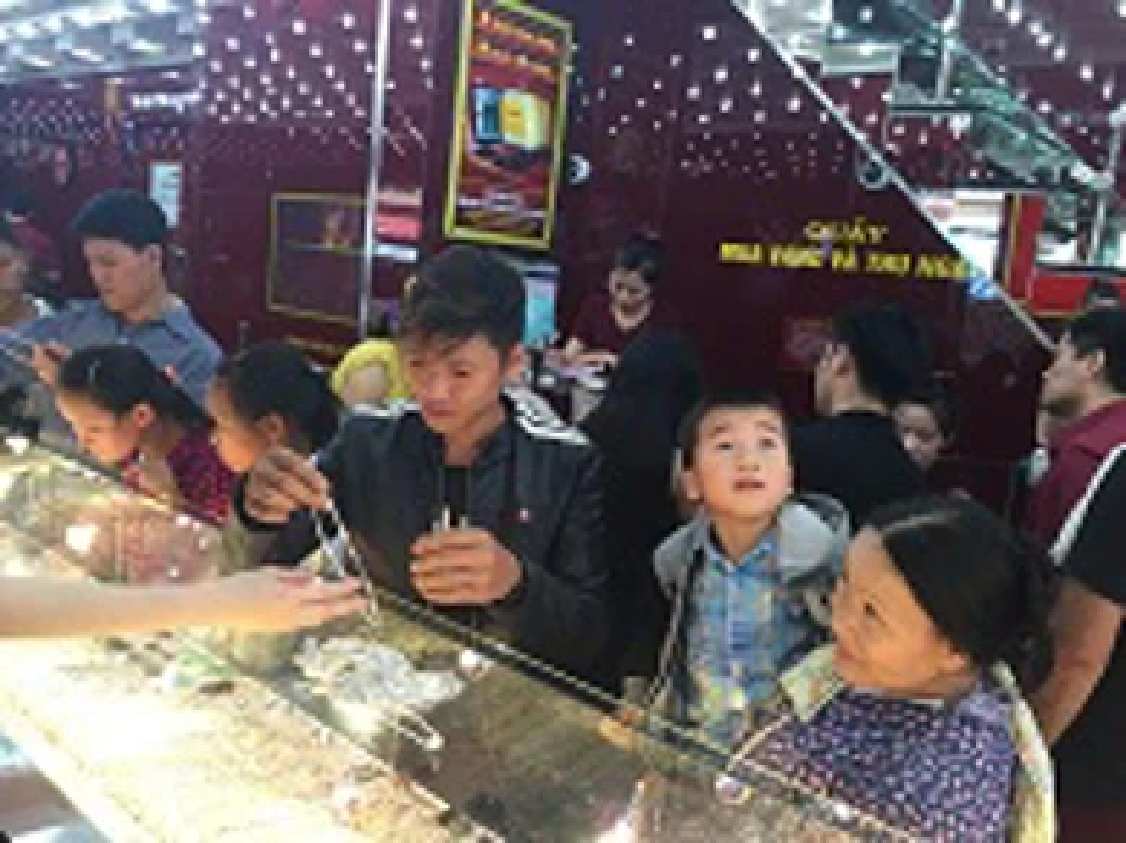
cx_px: 563
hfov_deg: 61.7
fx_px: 943
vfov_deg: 48.2
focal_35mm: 29
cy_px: 422
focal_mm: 4.15
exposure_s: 1/30
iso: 40
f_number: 2.2
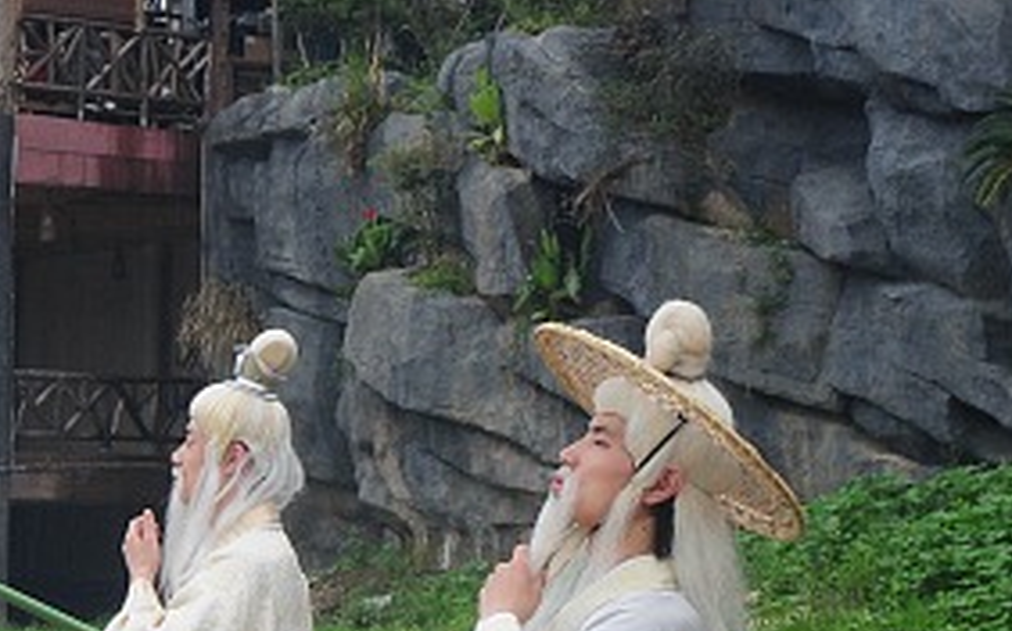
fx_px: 3226
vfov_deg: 11.1
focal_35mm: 117
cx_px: -463
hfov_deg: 16.4
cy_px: 552
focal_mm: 24
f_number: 10
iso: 500
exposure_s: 1/320
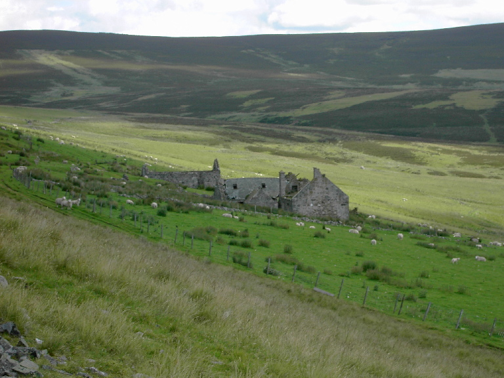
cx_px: 252
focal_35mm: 105
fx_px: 1529
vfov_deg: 14.1
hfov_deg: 18.7
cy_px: 189
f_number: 6.7
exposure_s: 1/200
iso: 100
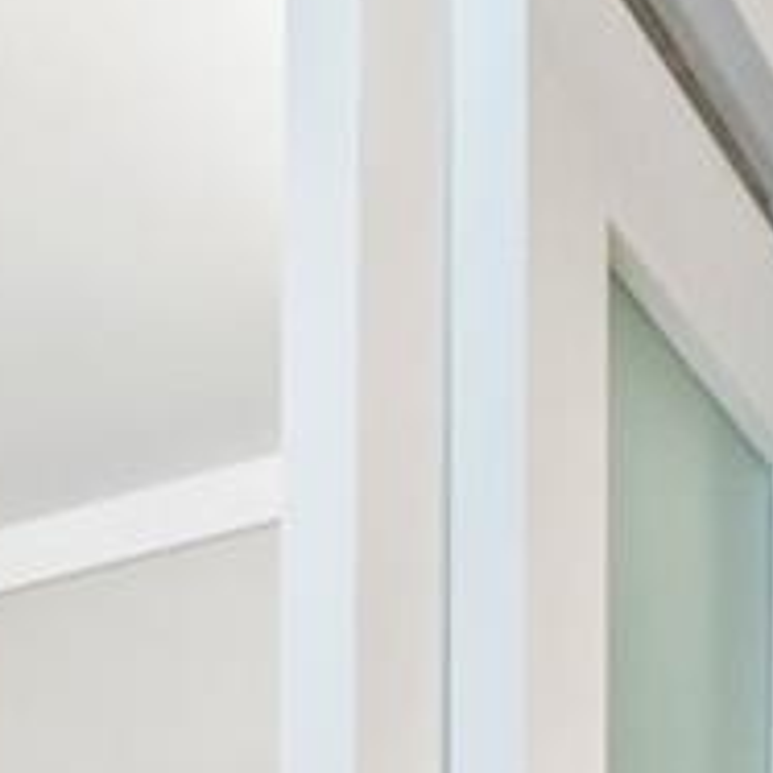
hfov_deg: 13.6
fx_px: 2577
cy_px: 1610
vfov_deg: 14.0
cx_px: -922
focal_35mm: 102
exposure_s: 1/13
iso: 4500
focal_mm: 14
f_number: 8
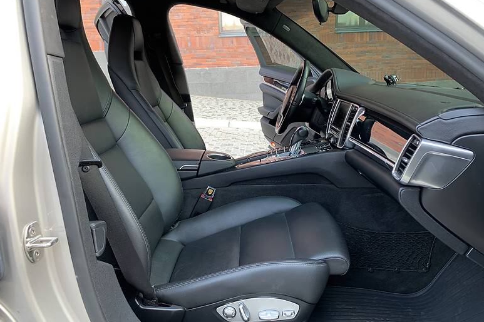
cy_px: 149
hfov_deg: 65.5
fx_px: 376
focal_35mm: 28
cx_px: 246
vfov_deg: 46.3
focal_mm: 4.2
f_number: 1.8
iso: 100
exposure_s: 1/118
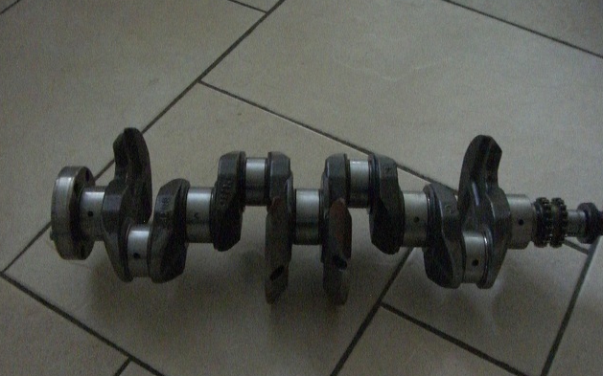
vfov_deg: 31.2
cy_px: 221
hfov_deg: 48.2
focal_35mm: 41
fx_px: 674
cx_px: 304
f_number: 2.7
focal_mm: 6.2
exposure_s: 1/15
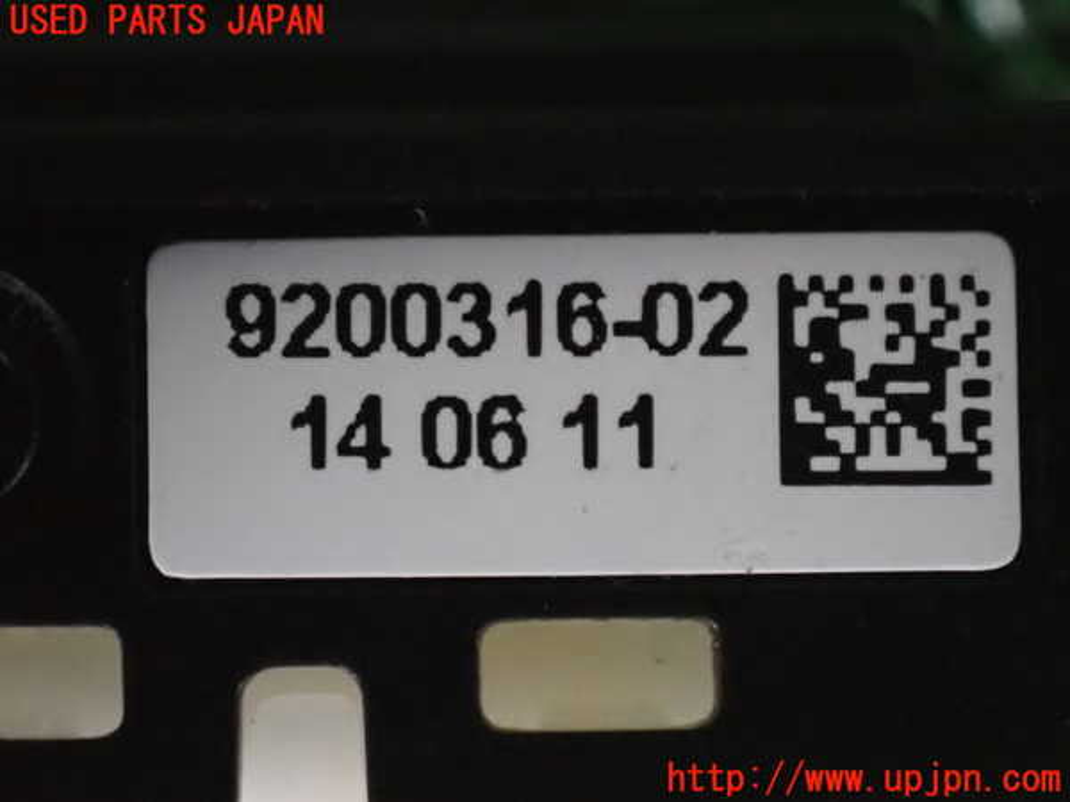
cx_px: 535
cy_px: 401
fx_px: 3091
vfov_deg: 14.8
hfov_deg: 19.6
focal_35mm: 100
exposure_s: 1/50
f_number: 4.9
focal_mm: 18
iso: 6400
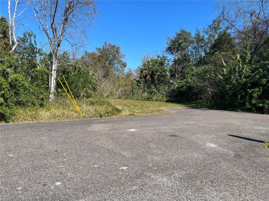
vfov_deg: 53.1
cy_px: 100
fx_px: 202
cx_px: 134
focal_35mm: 26
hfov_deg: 67.3
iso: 50
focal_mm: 5.7
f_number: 1.5
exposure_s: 1/3356
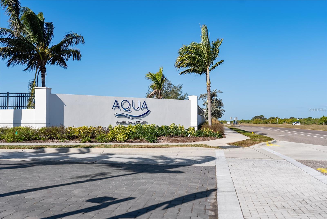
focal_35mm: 35
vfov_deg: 37.9
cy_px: 110
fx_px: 318
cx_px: 164
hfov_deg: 54.4
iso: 160
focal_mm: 35
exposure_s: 1/4000
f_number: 2.8
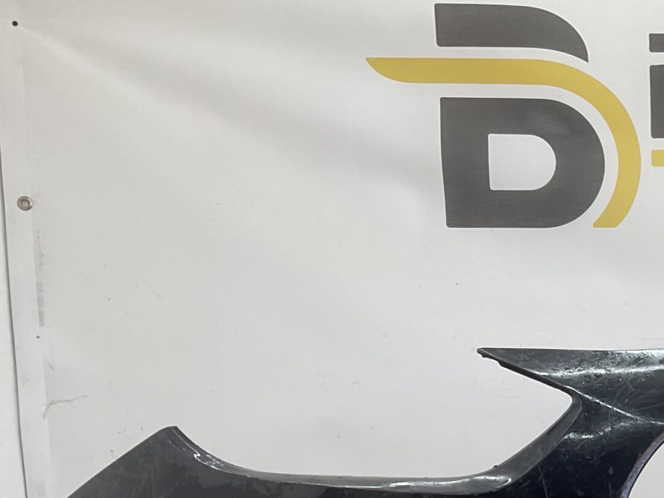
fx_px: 1304
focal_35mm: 68
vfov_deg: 20.7
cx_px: 747
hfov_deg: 26.2
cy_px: 530
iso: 20
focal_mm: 3
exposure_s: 1/120
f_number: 1.8
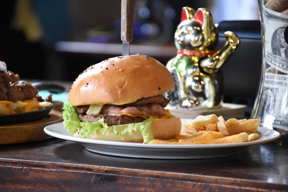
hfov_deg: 9.8
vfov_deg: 6.5
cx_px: 144
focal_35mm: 210
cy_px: 96
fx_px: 1680
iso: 2000
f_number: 5.6
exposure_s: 1/100
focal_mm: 140
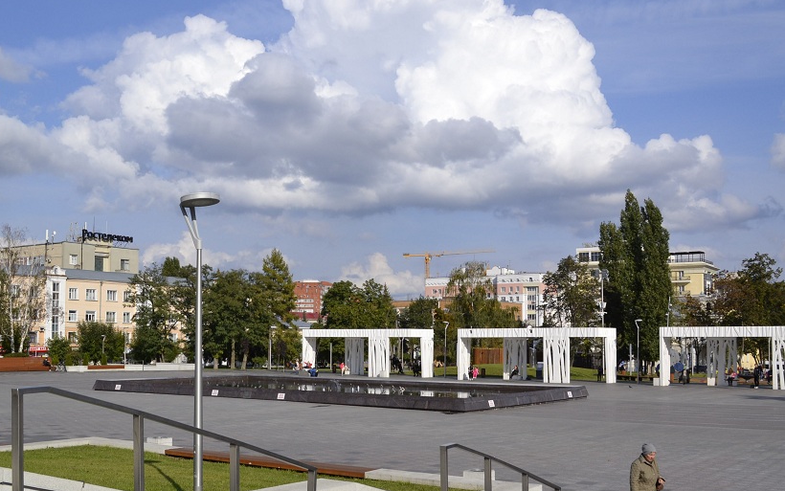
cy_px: 280
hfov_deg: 48.2
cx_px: 364
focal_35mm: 41
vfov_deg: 31.2
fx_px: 877
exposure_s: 1/2000
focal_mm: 22
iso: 400
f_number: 7.1
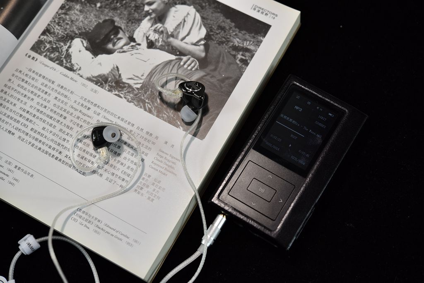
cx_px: 212
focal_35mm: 60
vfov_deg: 22.7
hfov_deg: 33.4
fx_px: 707
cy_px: 142
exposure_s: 1/250
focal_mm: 60
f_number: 4
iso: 400
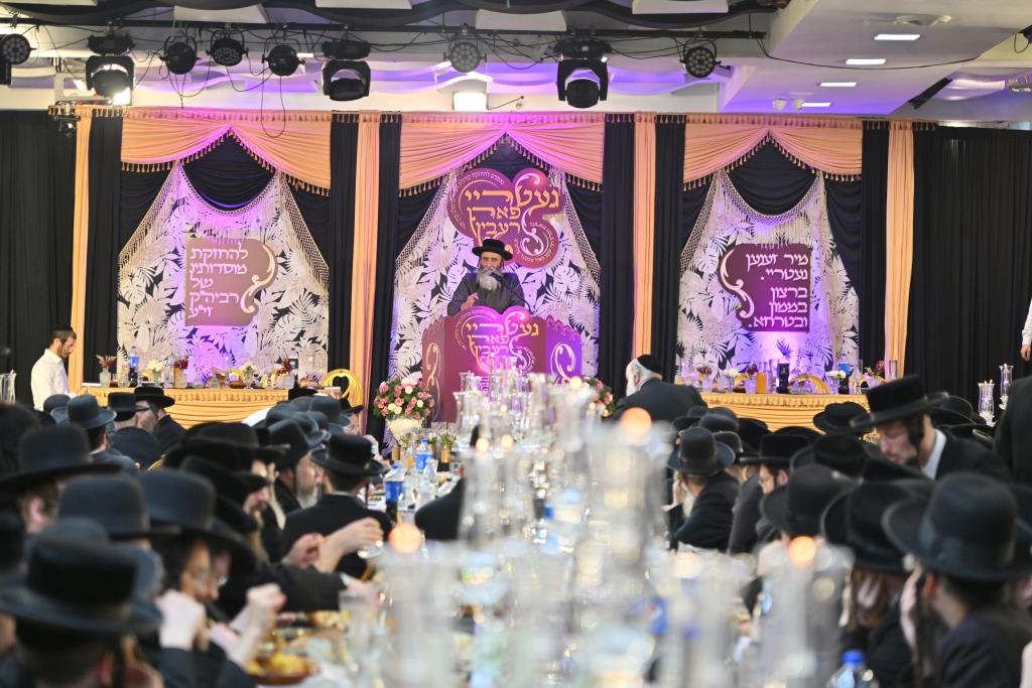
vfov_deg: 11.4
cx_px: 516
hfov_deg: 17.1
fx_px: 3440
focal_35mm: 120
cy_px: 344
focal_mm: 120
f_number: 4
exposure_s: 1/160
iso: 500
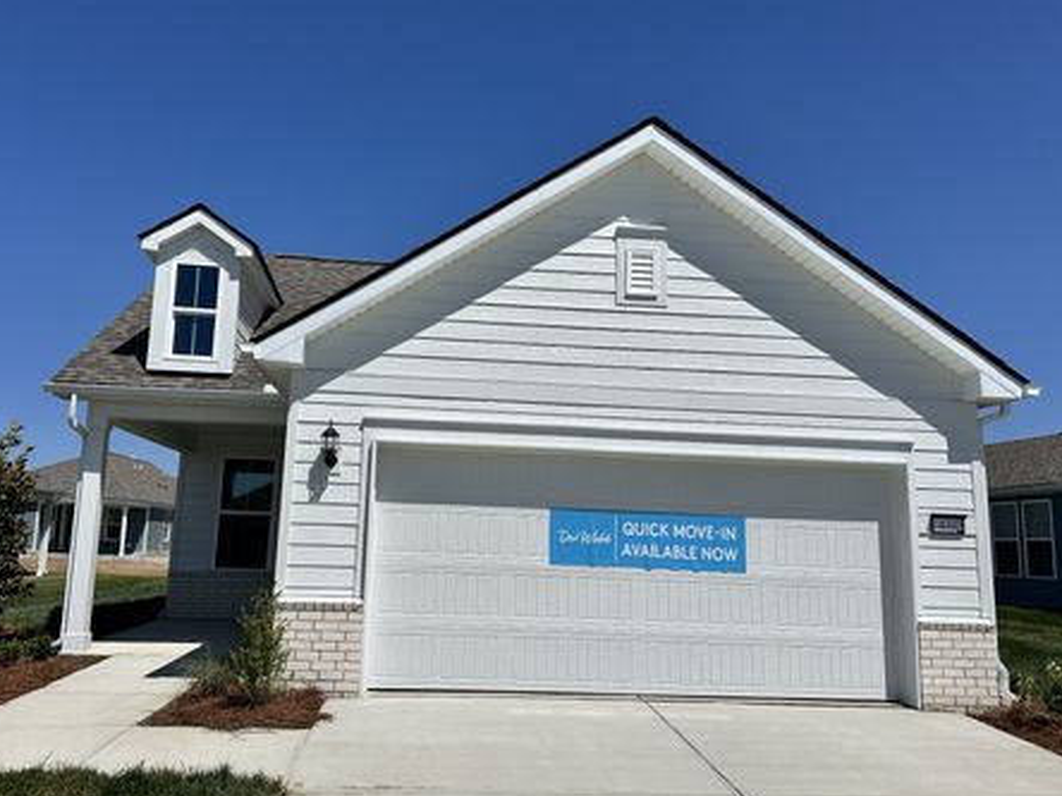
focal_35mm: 27
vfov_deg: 51.4
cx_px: 483
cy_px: 396
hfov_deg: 65.2
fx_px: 828
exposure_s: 1/12048
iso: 80
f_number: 1.78
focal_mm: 6.86
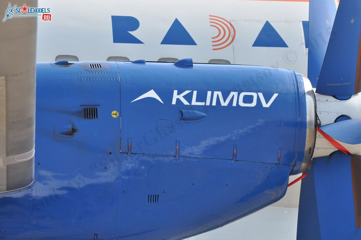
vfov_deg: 5.9
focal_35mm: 232
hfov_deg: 8.9
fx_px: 2328
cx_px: 180
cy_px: 120
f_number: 8
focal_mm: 155
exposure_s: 1/400
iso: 200
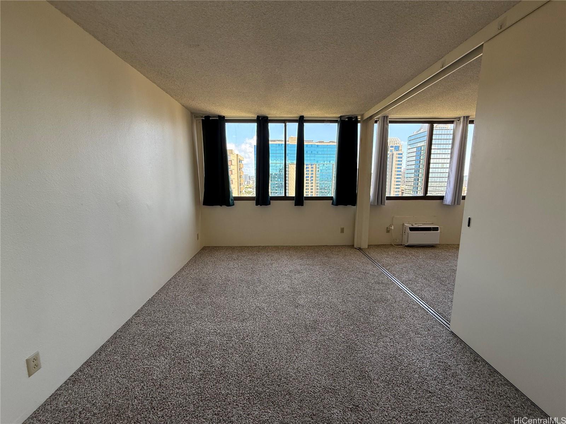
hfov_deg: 102.1
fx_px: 229
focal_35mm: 14
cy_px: 212
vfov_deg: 85.7
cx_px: 283
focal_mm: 2.22
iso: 80
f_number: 2.2
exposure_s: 1/99
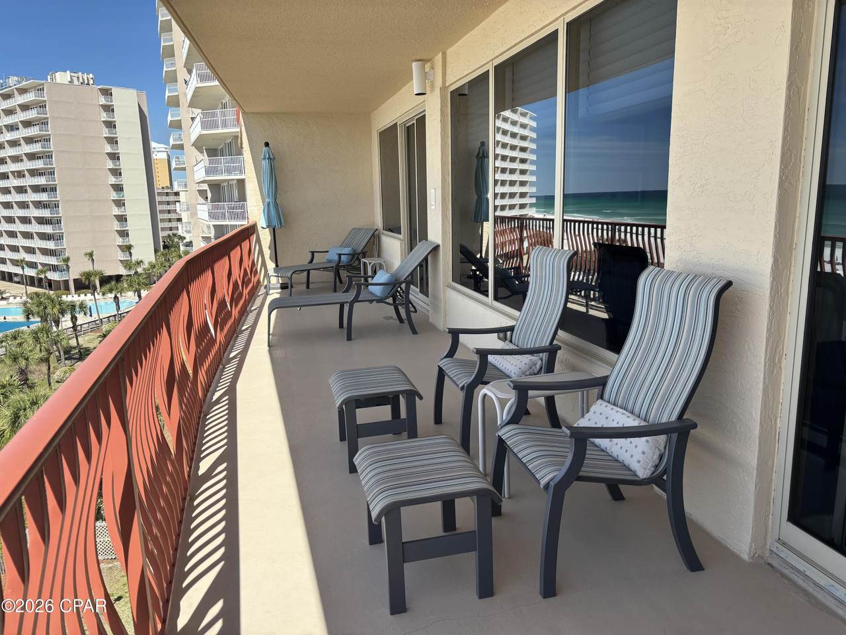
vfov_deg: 53.1
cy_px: 318
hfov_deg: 67.3
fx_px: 635
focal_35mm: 26
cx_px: 423
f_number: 1.6
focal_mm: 5.96
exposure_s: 1/1783
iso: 50
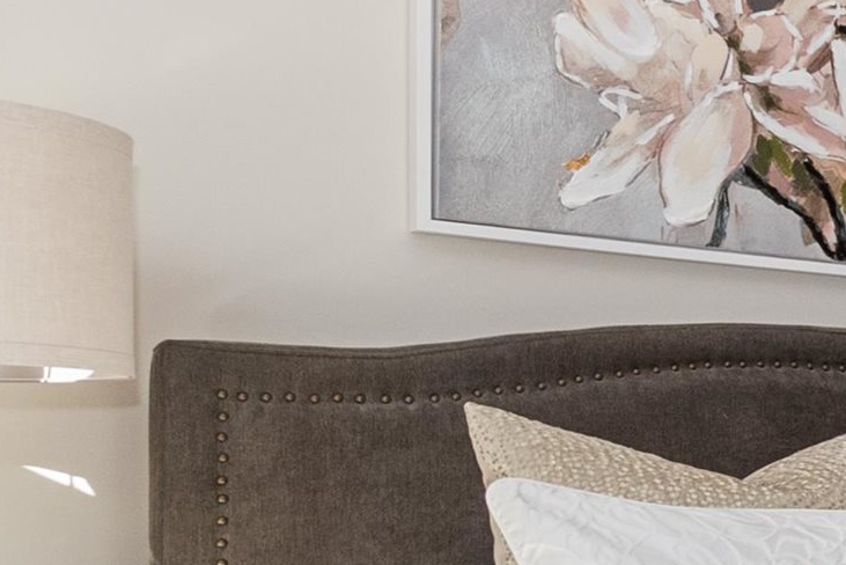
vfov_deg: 21.1
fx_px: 1481
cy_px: 506
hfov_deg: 21.2
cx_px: 1524
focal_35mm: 63
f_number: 9
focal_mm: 10
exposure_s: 1/125
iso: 250
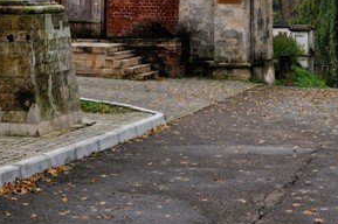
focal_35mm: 112
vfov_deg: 11.9
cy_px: -67
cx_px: 182
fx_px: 1050
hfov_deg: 18.3
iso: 400
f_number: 10
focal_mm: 24
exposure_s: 1/125
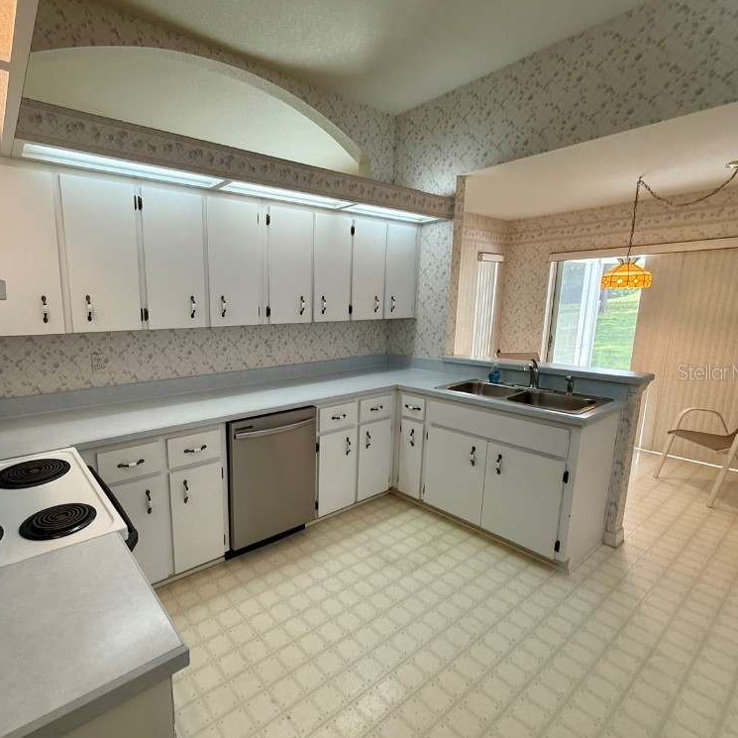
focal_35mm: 17
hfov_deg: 81.9
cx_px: 264
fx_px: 410
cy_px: 371
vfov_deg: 84.0
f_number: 2.2
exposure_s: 1/120
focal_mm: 2.22
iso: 160
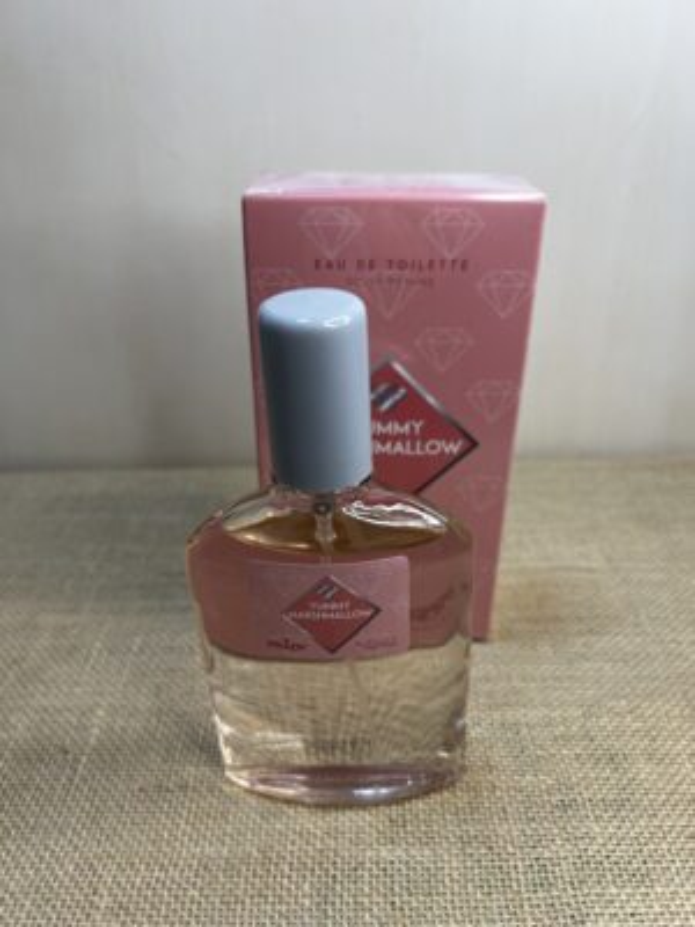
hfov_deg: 53.1
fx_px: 696
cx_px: 348
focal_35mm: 26
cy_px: 464
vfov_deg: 67.3
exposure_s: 1/100
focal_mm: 5.7
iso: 50
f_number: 1.5
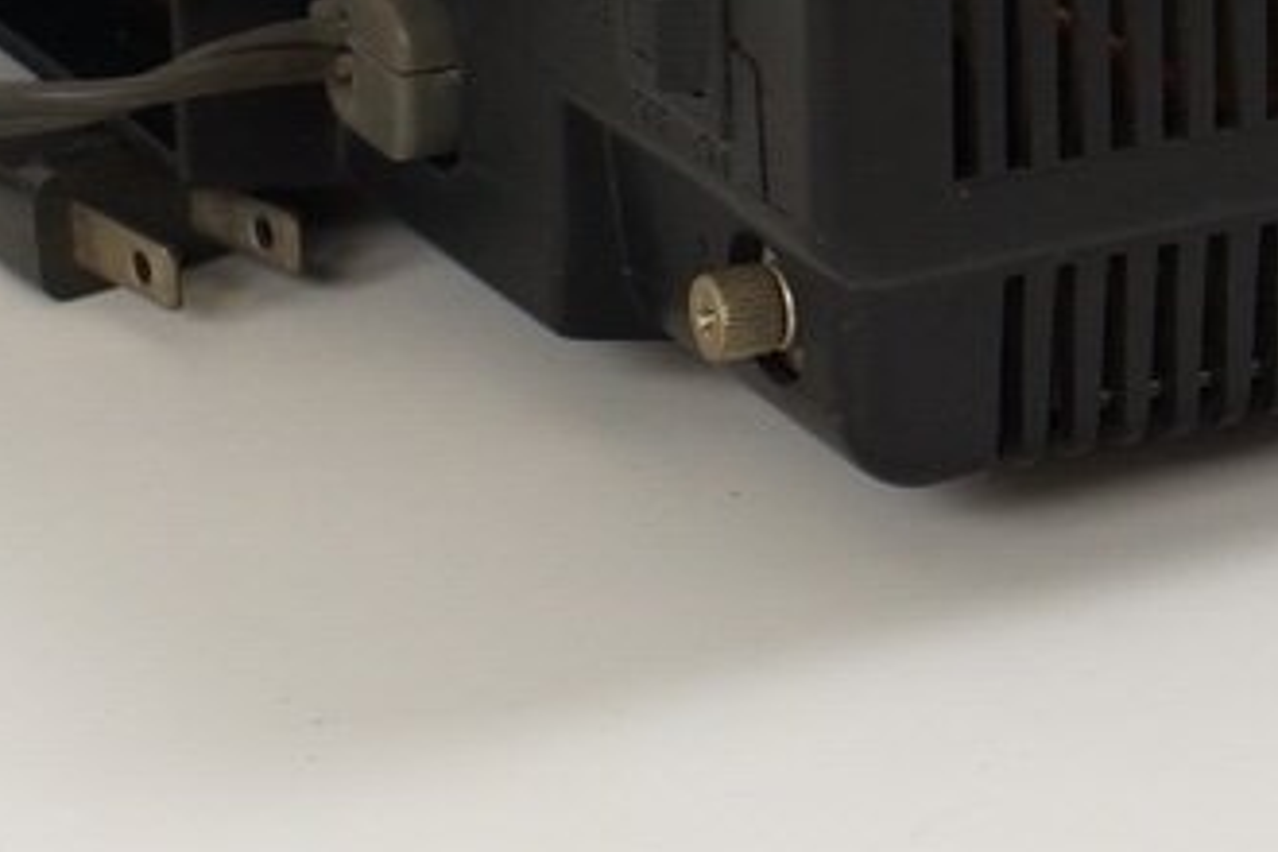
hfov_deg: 7.5
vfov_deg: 5.0
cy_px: -376
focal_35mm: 273
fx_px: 9691
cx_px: 1251
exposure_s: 1/80
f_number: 6.3
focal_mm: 50
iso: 640
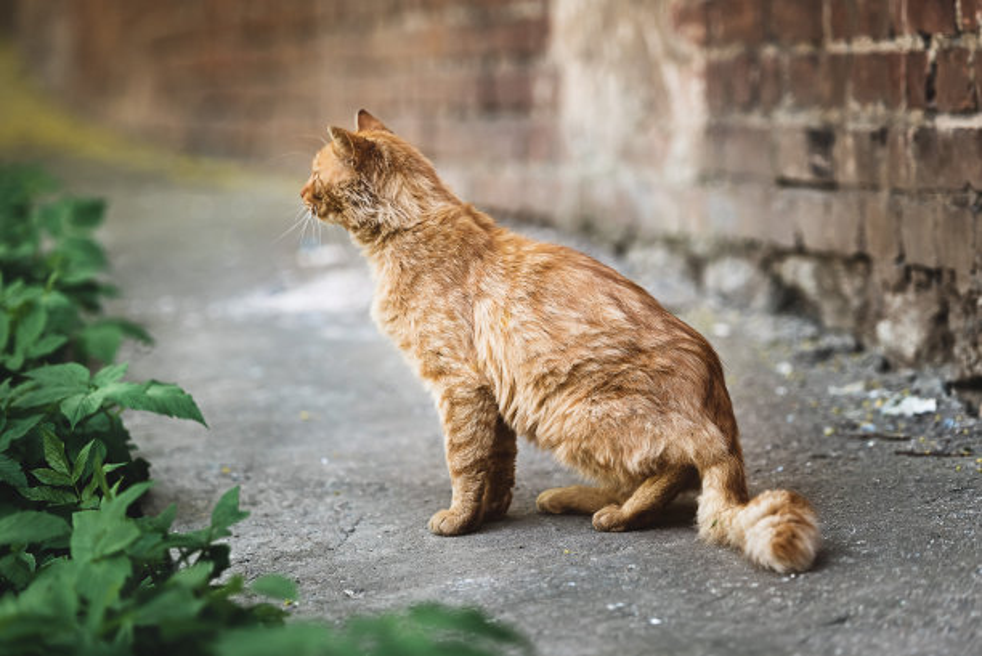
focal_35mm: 140
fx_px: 3821
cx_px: 491
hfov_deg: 14.6
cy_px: 328
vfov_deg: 9.8
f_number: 2.8
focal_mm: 140
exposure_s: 1/1000
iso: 500
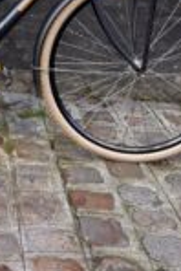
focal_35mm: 73
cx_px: -15
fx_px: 549
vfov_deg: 25.4
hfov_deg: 18.1
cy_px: -37
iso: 50
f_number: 1.6
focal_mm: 5.96
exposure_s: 1/292
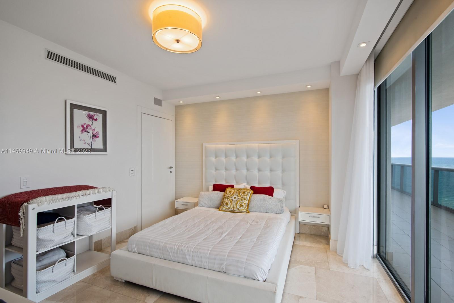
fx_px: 202
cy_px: 152
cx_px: 227
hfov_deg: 96.7
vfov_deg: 73.8
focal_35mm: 16
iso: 400
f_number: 11
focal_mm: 16
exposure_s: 1/30
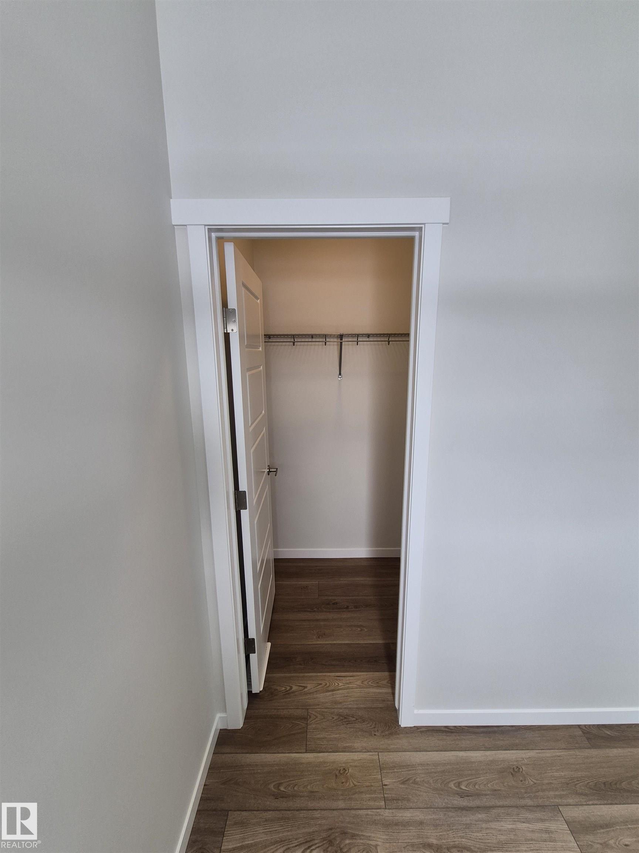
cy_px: 426
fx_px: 320
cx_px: 320
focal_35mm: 13
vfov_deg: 106.2
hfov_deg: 89.9
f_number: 2.2
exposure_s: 1/120
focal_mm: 1.74
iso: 50
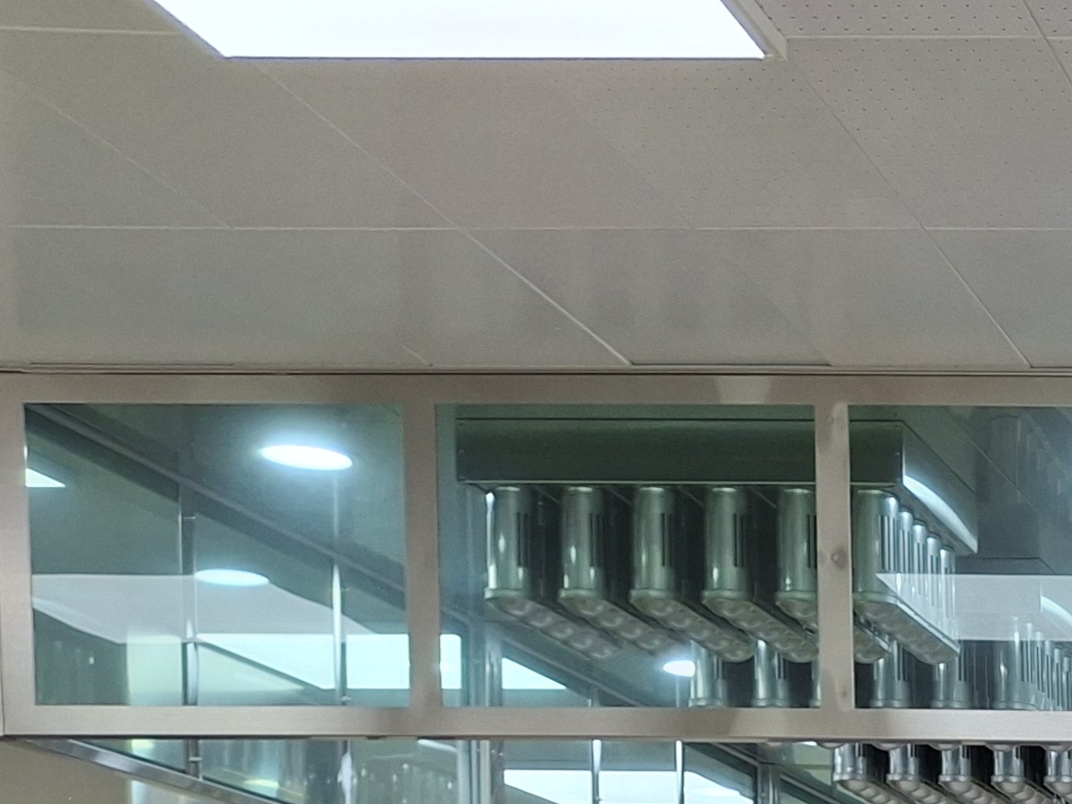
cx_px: 1753
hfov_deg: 18.4
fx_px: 2787
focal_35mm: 90
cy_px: 1421
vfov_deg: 14.5
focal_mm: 4.69
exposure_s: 1/120
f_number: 1.8
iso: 32
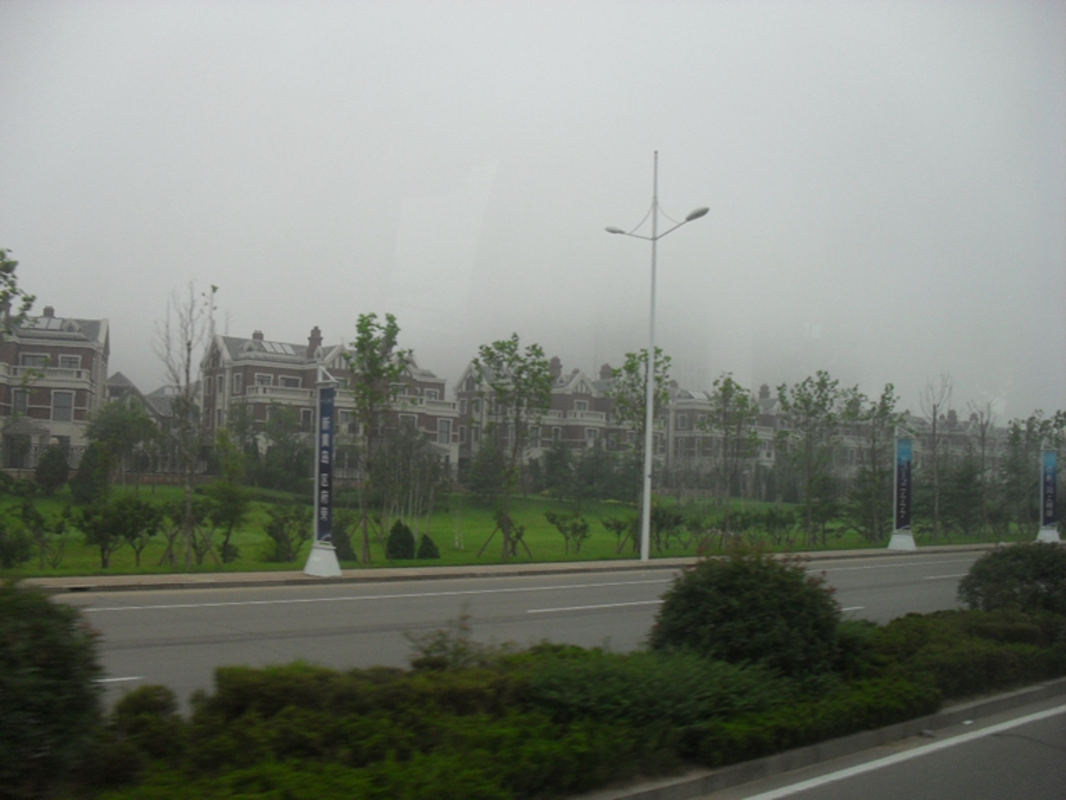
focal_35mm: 35
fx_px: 1078
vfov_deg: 40.7
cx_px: 533
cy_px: 400
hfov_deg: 52.6
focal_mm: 6.3
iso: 100
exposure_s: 1/350
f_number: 3.2
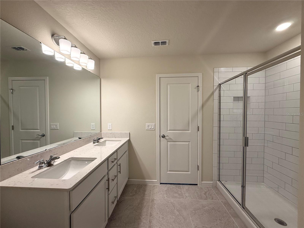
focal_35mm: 14
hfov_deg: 102.1
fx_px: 123
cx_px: 152
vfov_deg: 85.6
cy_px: 114
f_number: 2.2
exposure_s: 1/120
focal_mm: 2.22
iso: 100
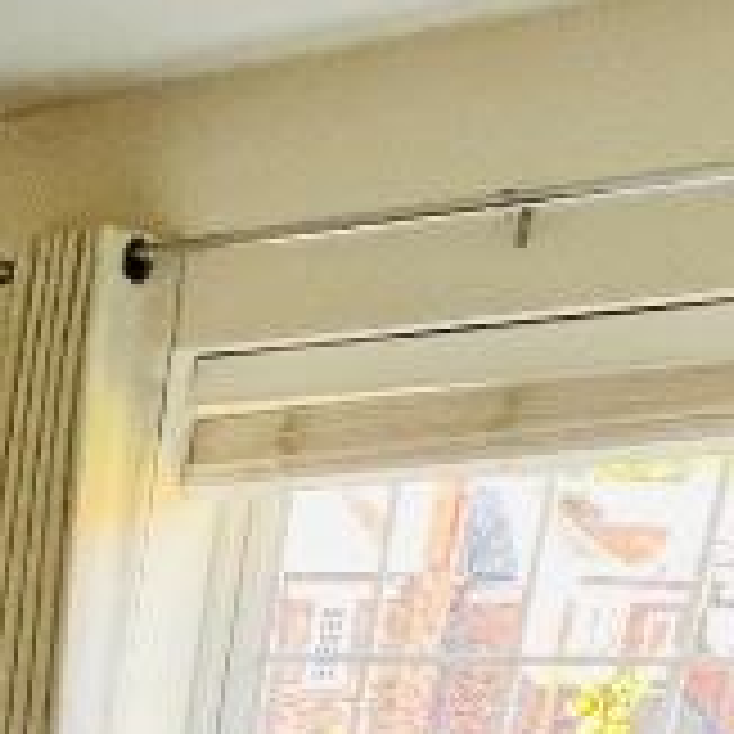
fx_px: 1727
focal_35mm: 72
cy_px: 1509
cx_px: -486
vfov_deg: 17.0
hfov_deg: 19.5
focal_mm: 1.57
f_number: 1.8
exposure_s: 1/99
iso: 200
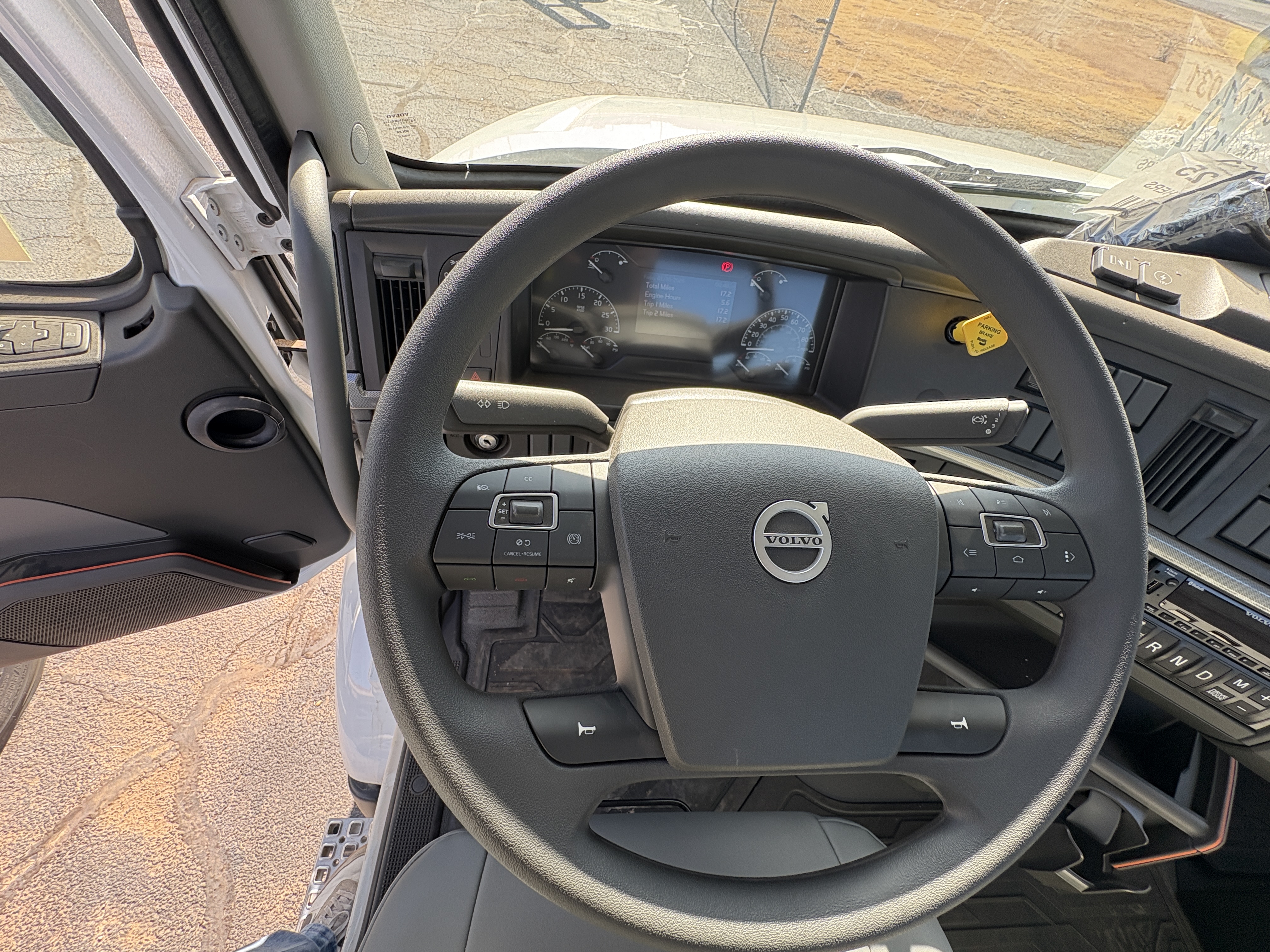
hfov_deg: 102.1
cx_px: 635
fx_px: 514
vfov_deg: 85.7
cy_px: 476
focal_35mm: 14
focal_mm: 2.22
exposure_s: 1/133
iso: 64
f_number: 2.2
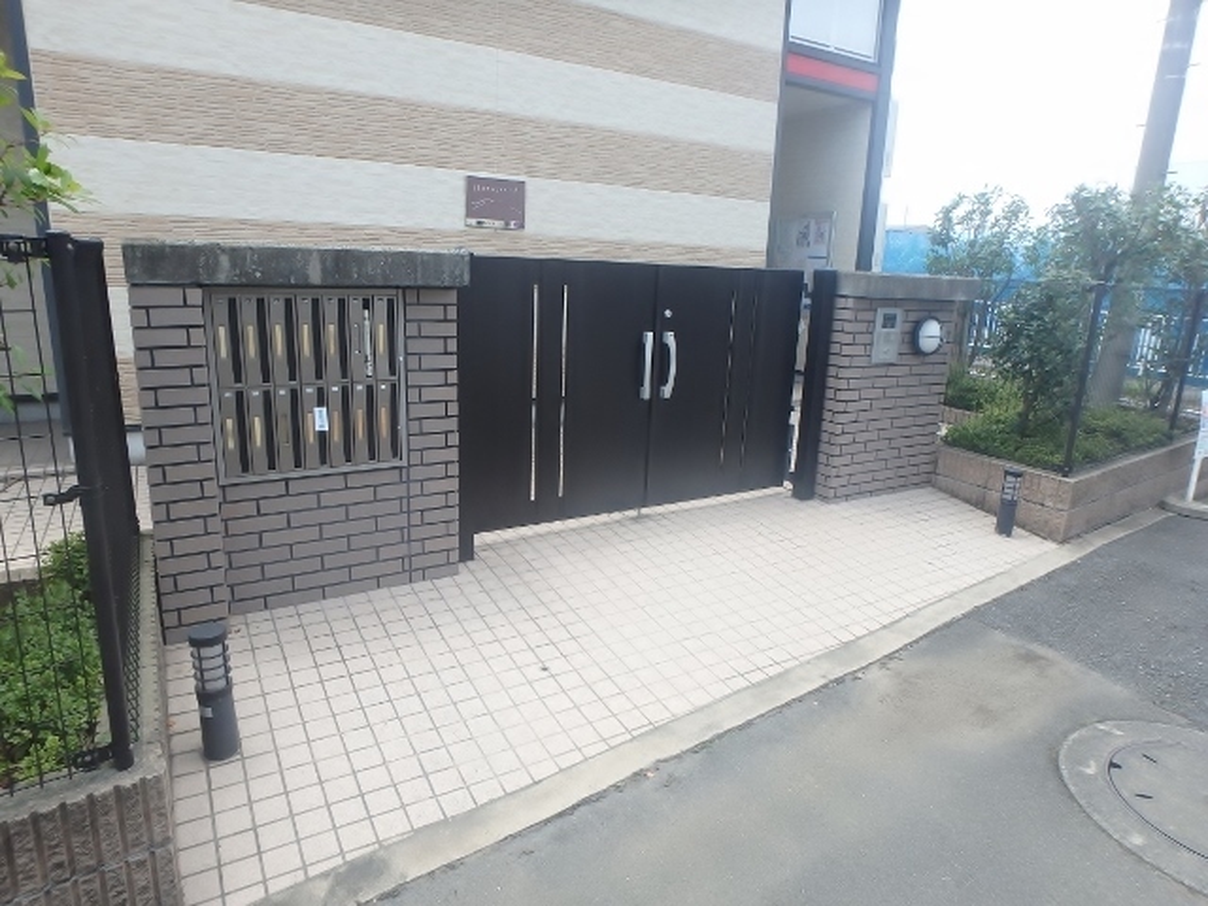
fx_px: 733
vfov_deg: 63.4
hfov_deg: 79.0
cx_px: 604
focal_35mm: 21
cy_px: 453
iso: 125
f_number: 3.5
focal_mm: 3.7
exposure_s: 1/320
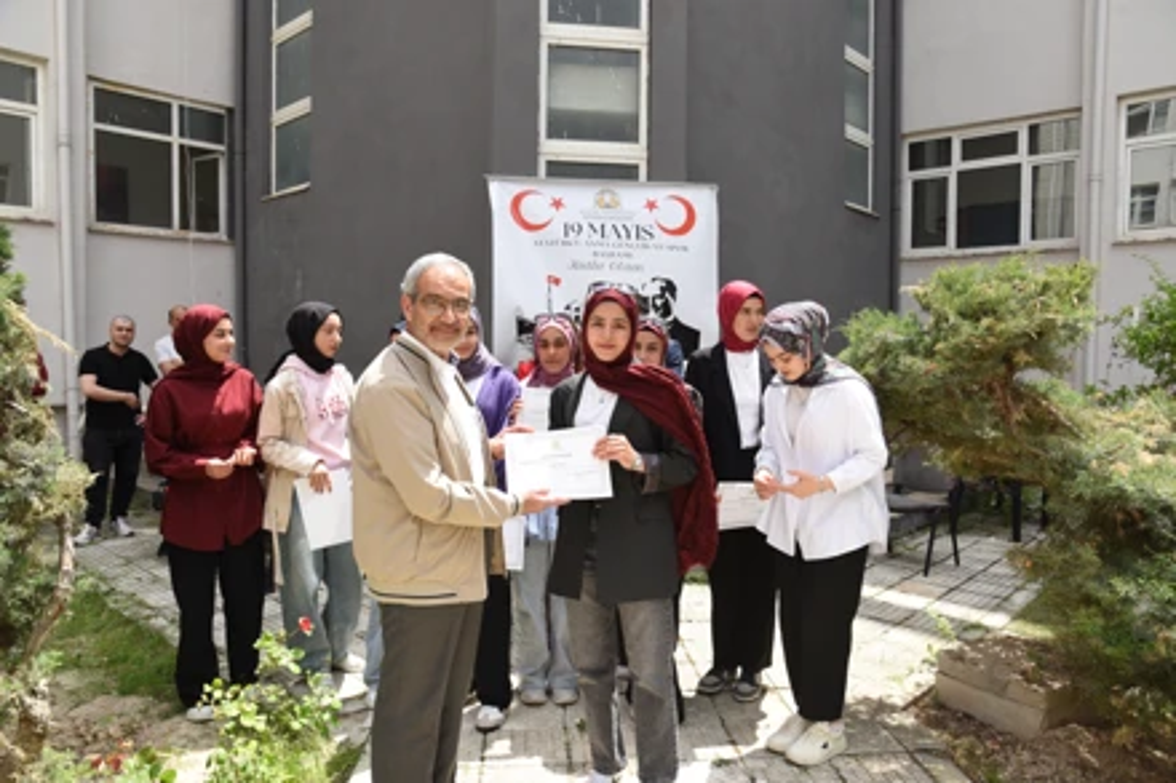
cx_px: 588
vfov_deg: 53.1
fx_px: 784
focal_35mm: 24
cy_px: 392
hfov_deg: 73.8
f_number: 8
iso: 200
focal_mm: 24
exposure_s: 1/200
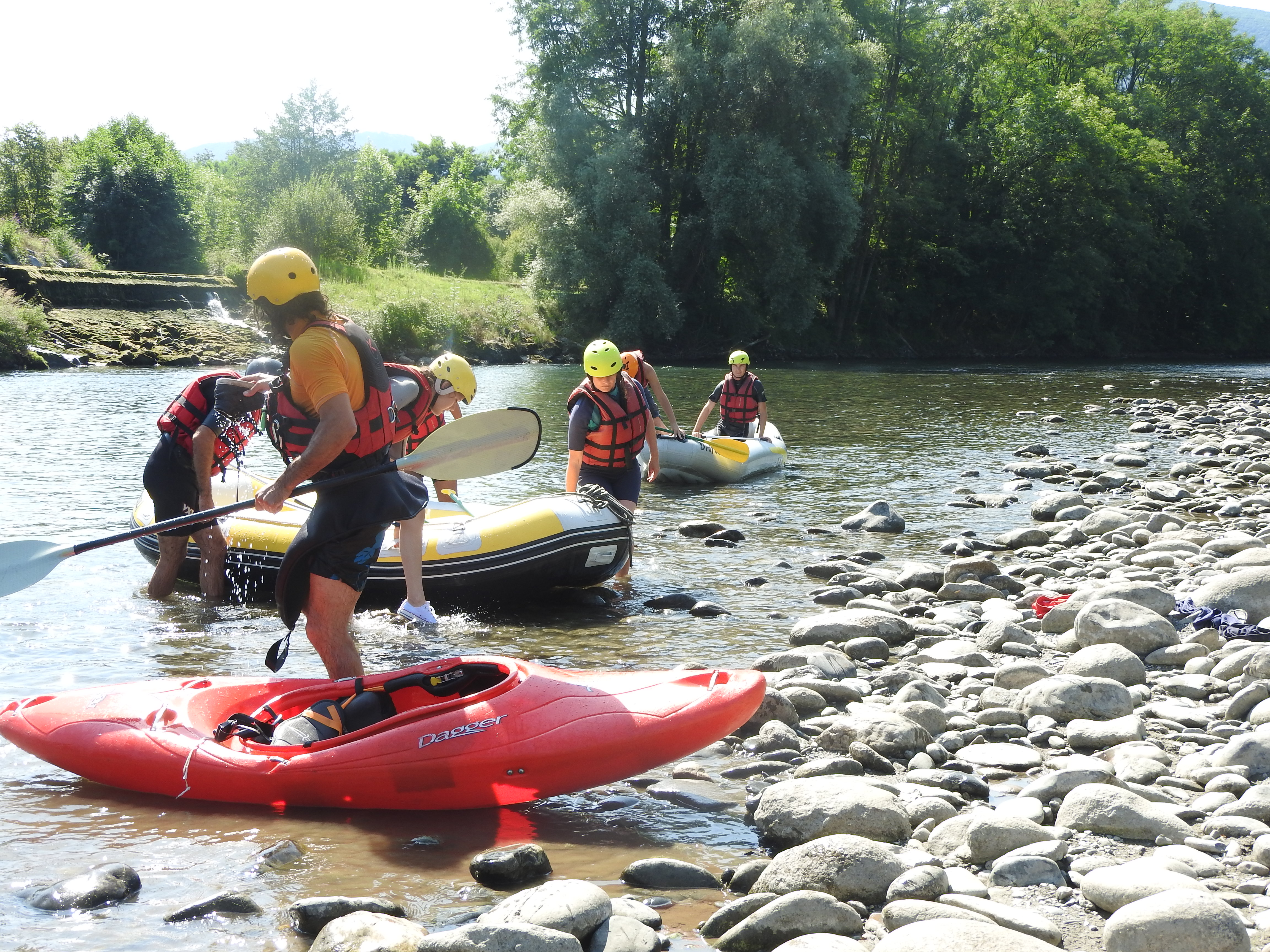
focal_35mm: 50
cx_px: 635
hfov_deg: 38.2
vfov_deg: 29.1
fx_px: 1834
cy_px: 476
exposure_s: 1/320
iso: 100
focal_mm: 9
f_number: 4
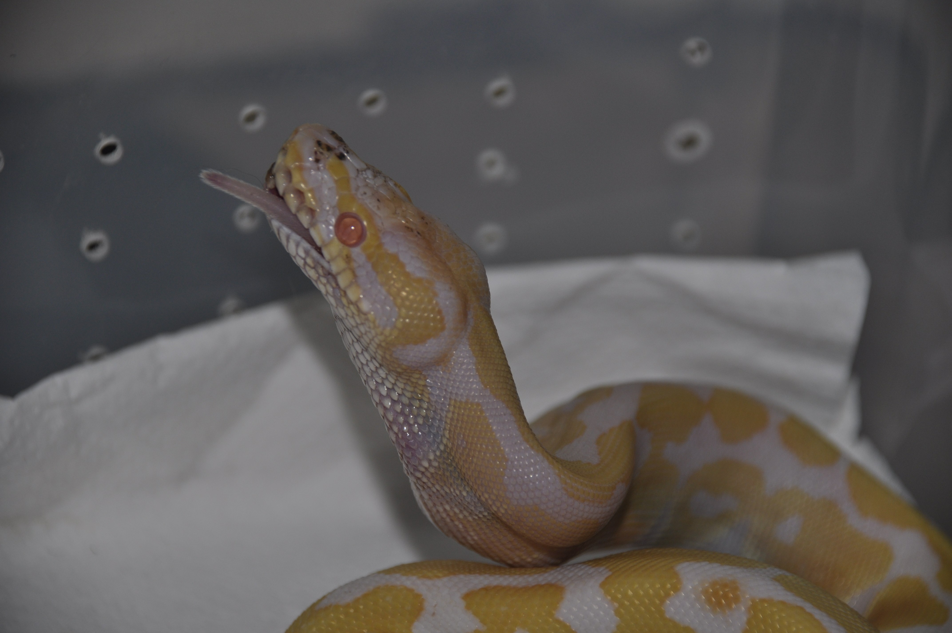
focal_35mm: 202
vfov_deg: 6.8
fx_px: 5348
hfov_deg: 10.2
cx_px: 476
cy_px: 316
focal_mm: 135
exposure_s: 1/125
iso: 200
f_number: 5.6
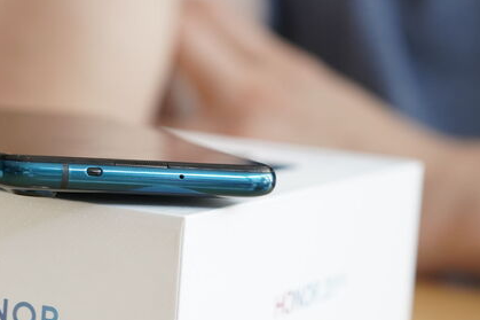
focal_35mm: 126
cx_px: 107
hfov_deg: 16.2
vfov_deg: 10.9
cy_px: 209
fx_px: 1679
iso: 400
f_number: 4
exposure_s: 1/100
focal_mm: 55
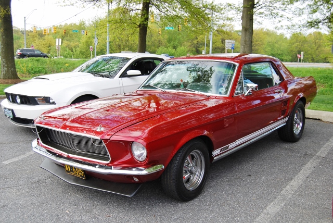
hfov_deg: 49.5
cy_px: 112
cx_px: 166
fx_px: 361
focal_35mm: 39
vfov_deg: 34.3
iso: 125
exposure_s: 1/125
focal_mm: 26
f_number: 5.6
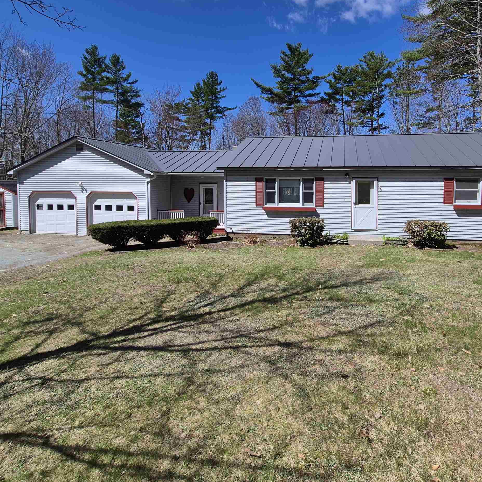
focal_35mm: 19
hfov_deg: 76.2
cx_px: 303
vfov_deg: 76.7
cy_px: 190
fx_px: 299
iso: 50
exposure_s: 1/2376
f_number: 2.2
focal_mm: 1.74
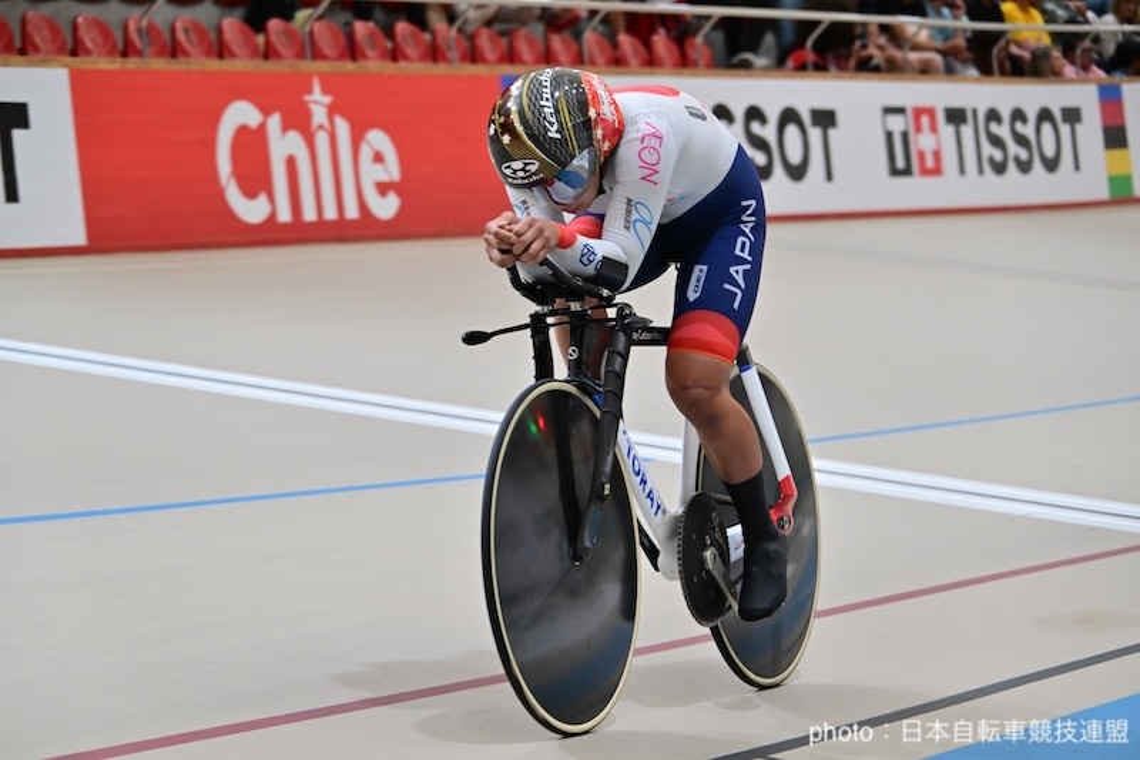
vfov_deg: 8.9
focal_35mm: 155
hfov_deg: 13.3
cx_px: 570
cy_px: 380
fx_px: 4907
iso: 1800
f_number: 7.6
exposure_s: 1/500
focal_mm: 155
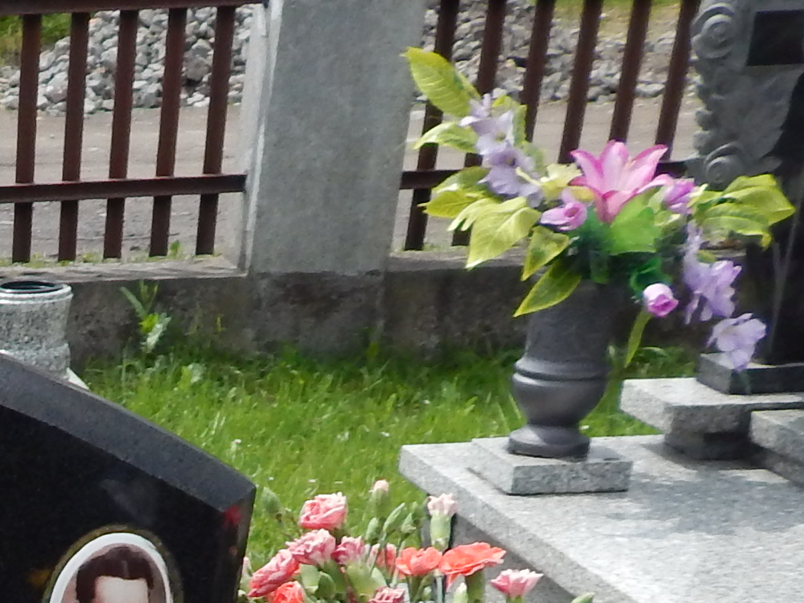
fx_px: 2044
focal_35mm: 88
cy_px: 985
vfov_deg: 15.1
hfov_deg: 19.4
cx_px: -407
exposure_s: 1/400
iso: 125
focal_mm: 4
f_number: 6
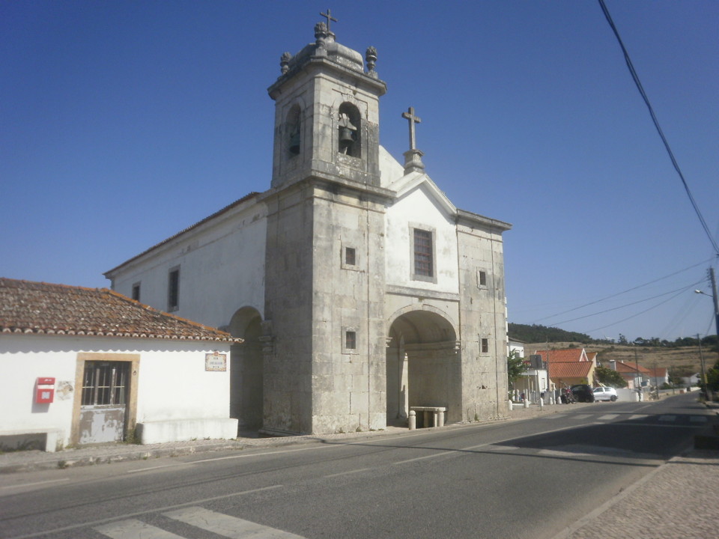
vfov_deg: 53.1
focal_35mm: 26
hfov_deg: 67.3
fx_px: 540
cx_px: 360
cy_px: 270
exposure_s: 1/400
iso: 100
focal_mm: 4.65
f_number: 7.8
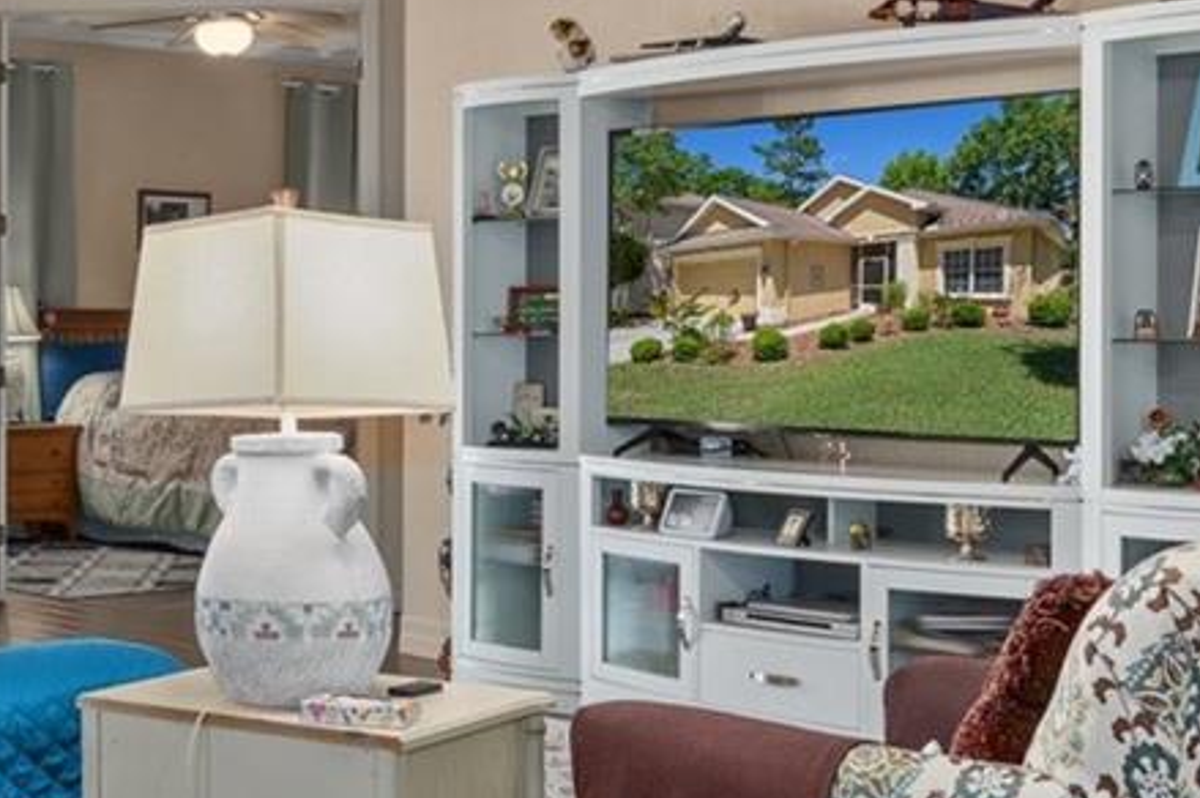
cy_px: 407
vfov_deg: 21.9
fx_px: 2065
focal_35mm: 62
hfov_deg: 31.1
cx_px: 150
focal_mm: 17
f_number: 8
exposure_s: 1/1.67
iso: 320
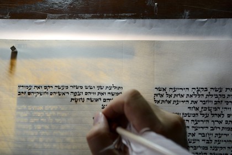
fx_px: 451
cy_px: 78
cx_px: 116
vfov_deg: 19.5
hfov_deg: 28.8
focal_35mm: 70
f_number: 4.5
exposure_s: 1/320
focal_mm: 70
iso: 1600
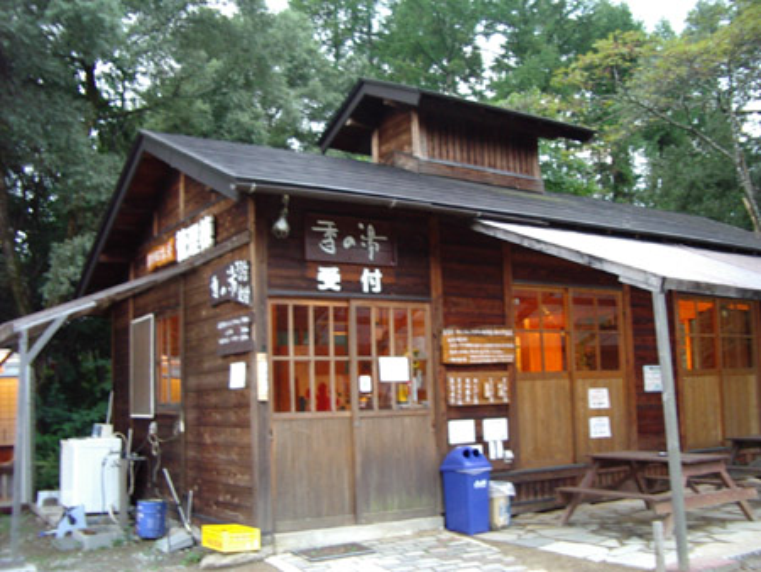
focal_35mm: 38
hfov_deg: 49.0
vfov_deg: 37.8
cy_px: 286
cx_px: 380
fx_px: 836
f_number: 2.6
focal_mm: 5.8
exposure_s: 1/4
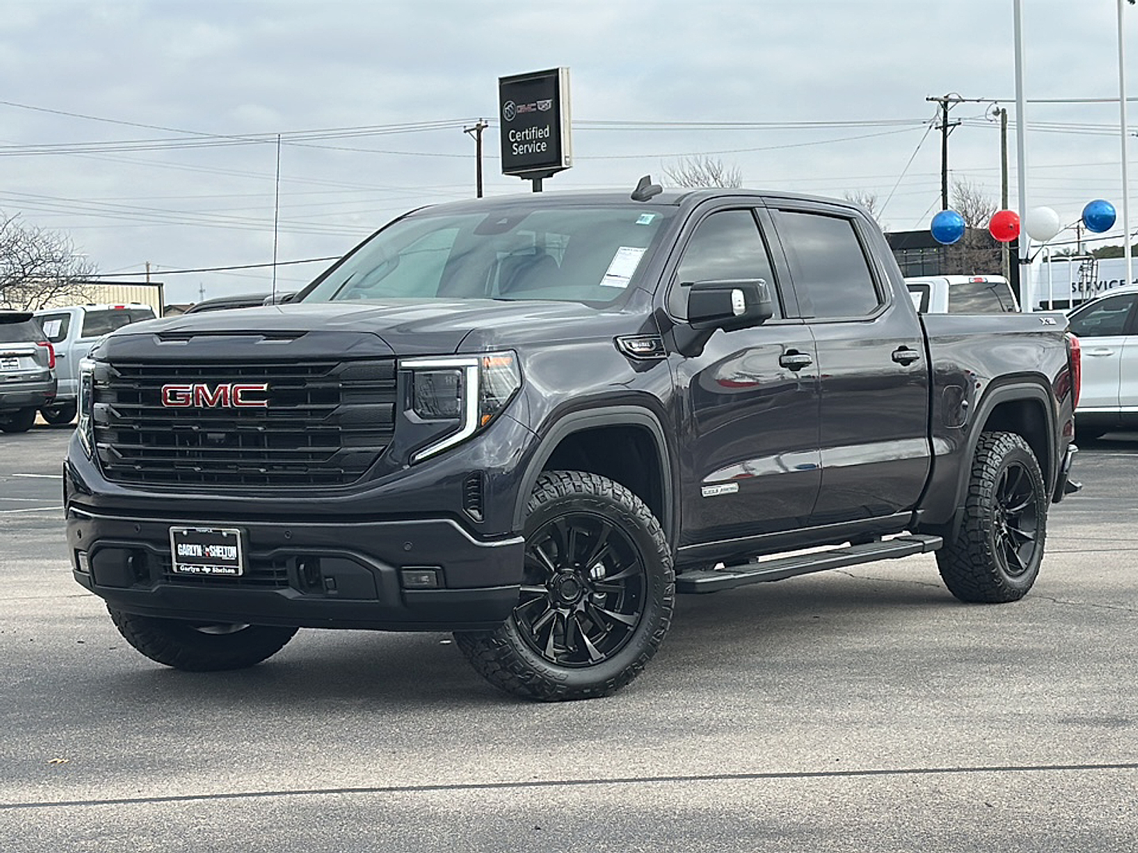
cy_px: 426
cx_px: 569
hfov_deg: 30.3
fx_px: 2104
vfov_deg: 22.9
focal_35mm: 64
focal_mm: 6.86
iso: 64
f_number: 1.78
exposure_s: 1/2674
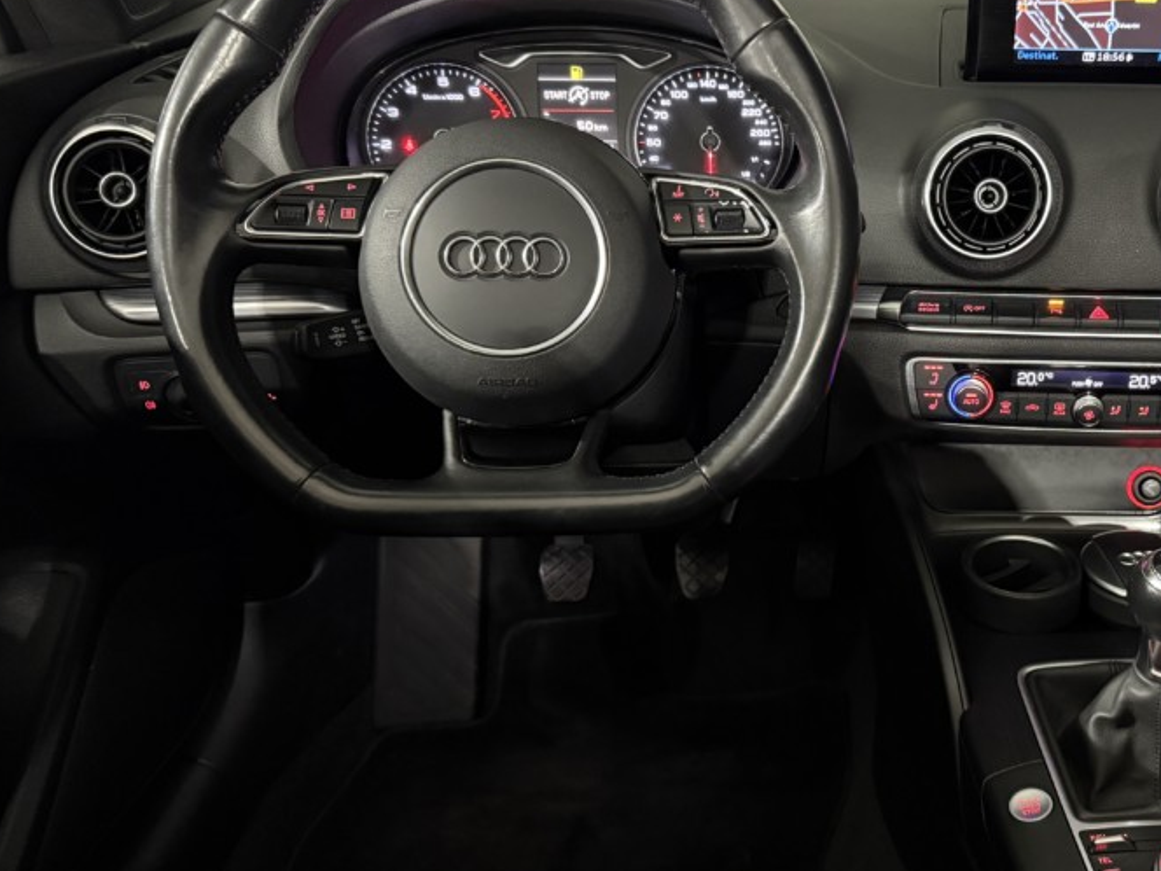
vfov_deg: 38.7
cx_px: 841
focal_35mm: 37
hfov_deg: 48.6
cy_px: 449
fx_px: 1241
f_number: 1.78
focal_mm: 6.76
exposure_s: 1/25
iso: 1250
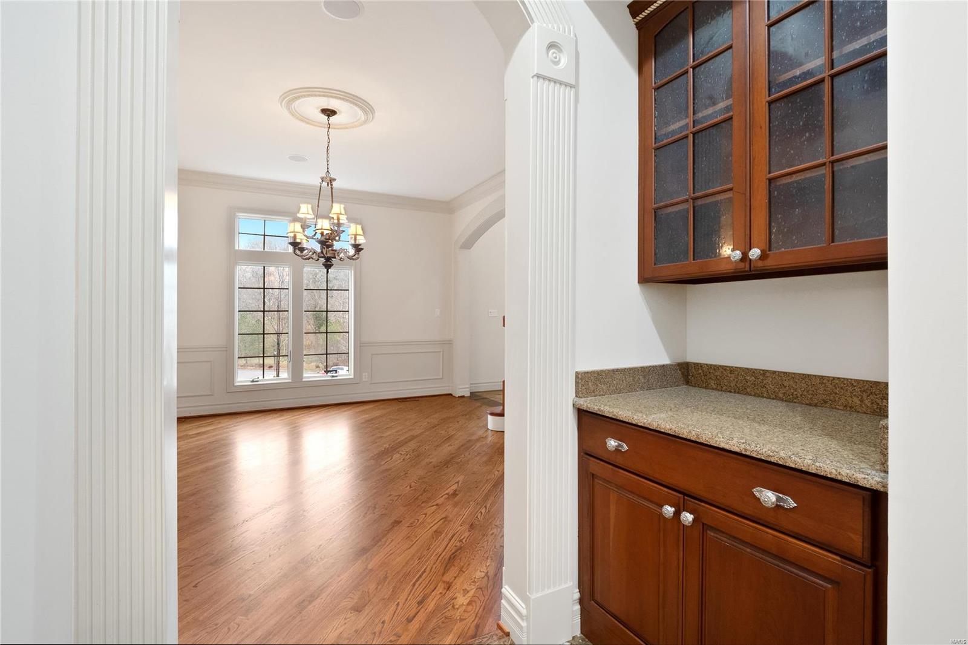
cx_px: 484
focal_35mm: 16
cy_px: 322
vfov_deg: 73.7
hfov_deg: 96.7
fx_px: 430
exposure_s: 1/2
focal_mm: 8
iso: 400
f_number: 8
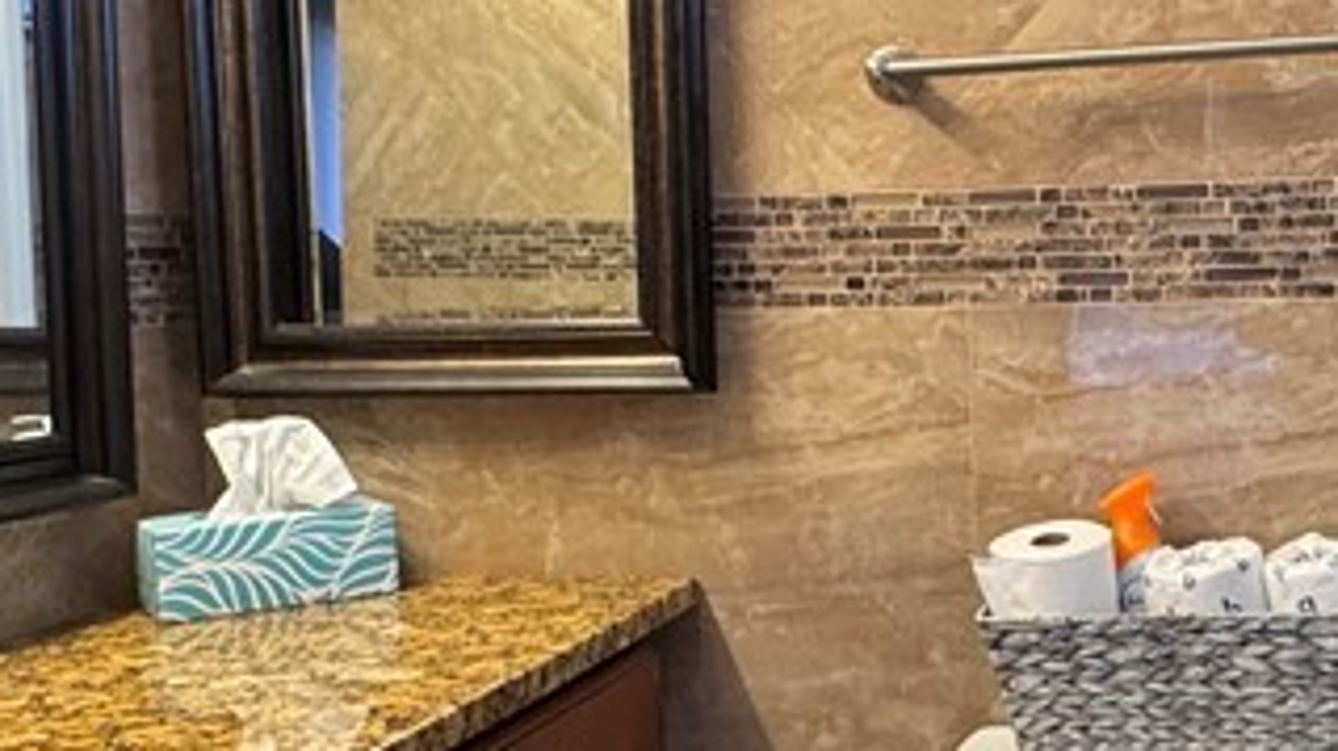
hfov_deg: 40.8
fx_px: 1737
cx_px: 1023
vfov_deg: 24.4
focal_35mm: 49
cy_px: 369
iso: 250
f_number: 2.2
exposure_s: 1/60
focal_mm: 2.22
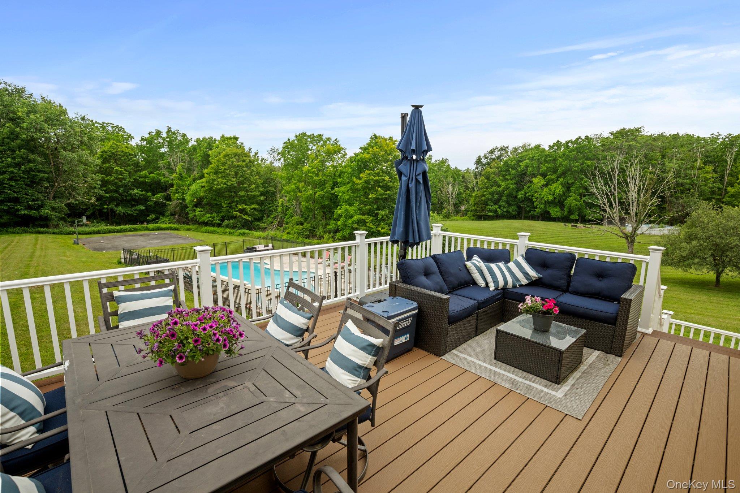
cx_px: 370
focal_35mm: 16
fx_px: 329
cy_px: 246
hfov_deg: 96.7
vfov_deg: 73.7
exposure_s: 1/160
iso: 800
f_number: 8
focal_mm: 16
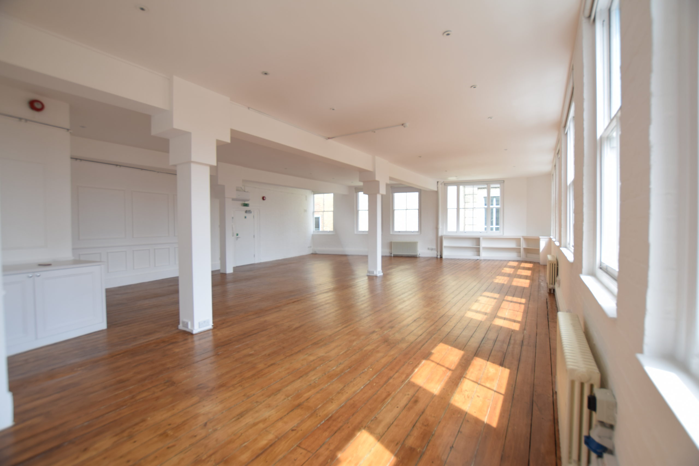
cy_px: 233
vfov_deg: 77.3
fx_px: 291
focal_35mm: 15
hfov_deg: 100.4
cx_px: 350
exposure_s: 1/80
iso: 100
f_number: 4.5
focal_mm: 10
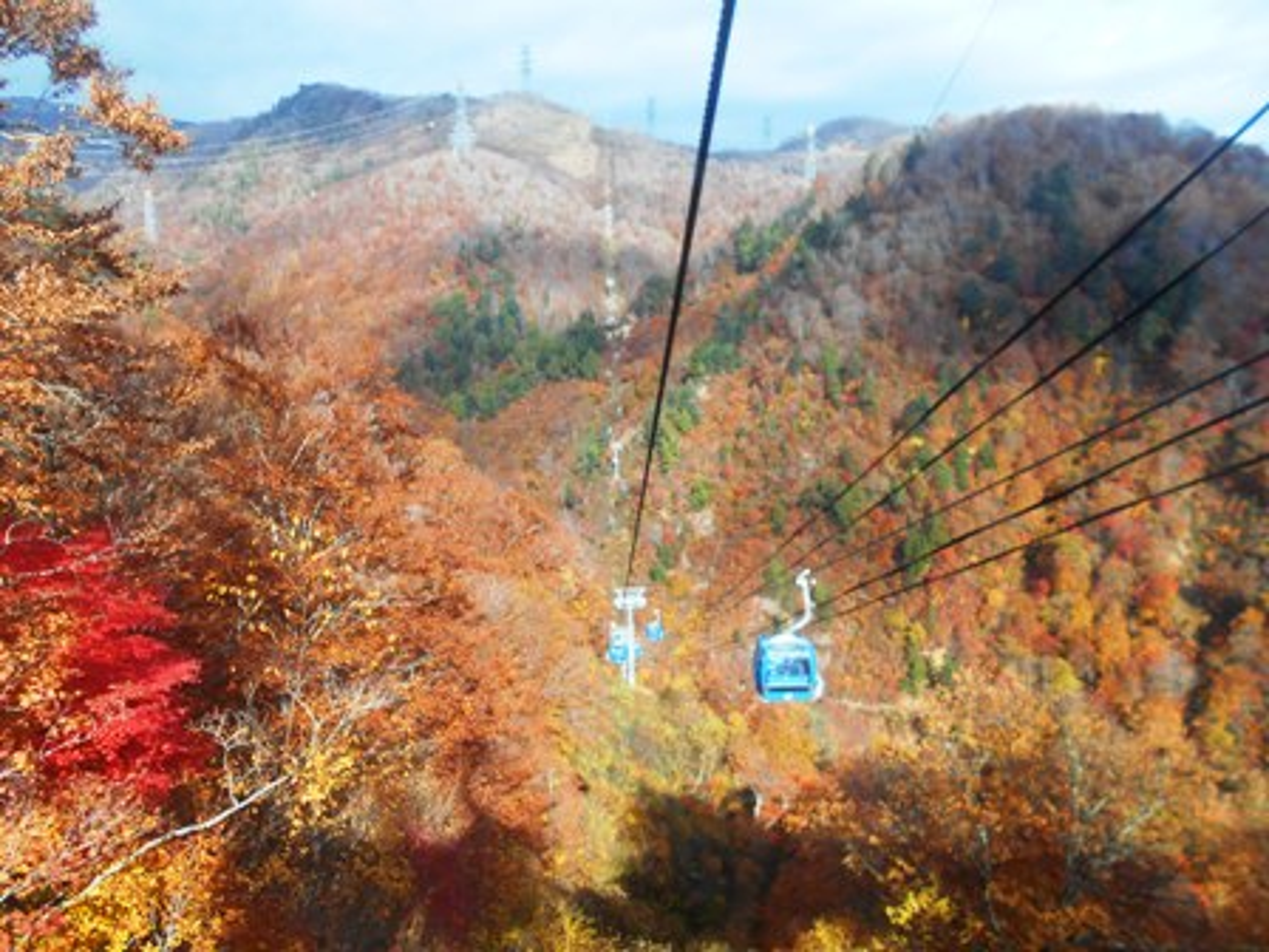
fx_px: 953
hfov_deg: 67.3
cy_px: 476
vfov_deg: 53.1
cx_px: 634
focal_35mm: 26
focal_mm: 4.6
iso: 80
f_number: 3.2
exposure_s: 1/320
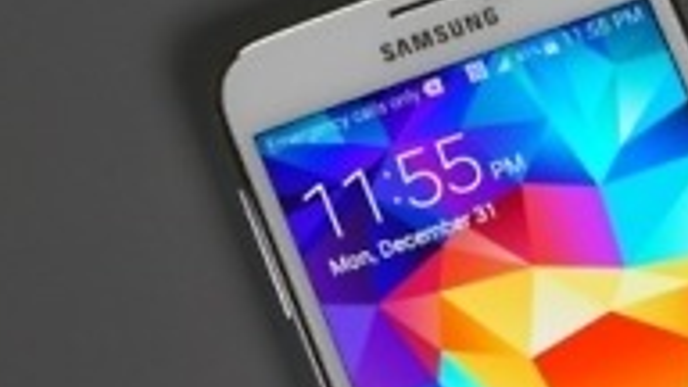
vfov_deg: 6.4
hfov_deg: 11.4
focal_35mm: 188
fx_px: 3430
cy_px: 383
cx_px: 265
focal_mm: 30
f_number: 4.5
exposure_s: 1/60
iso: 200
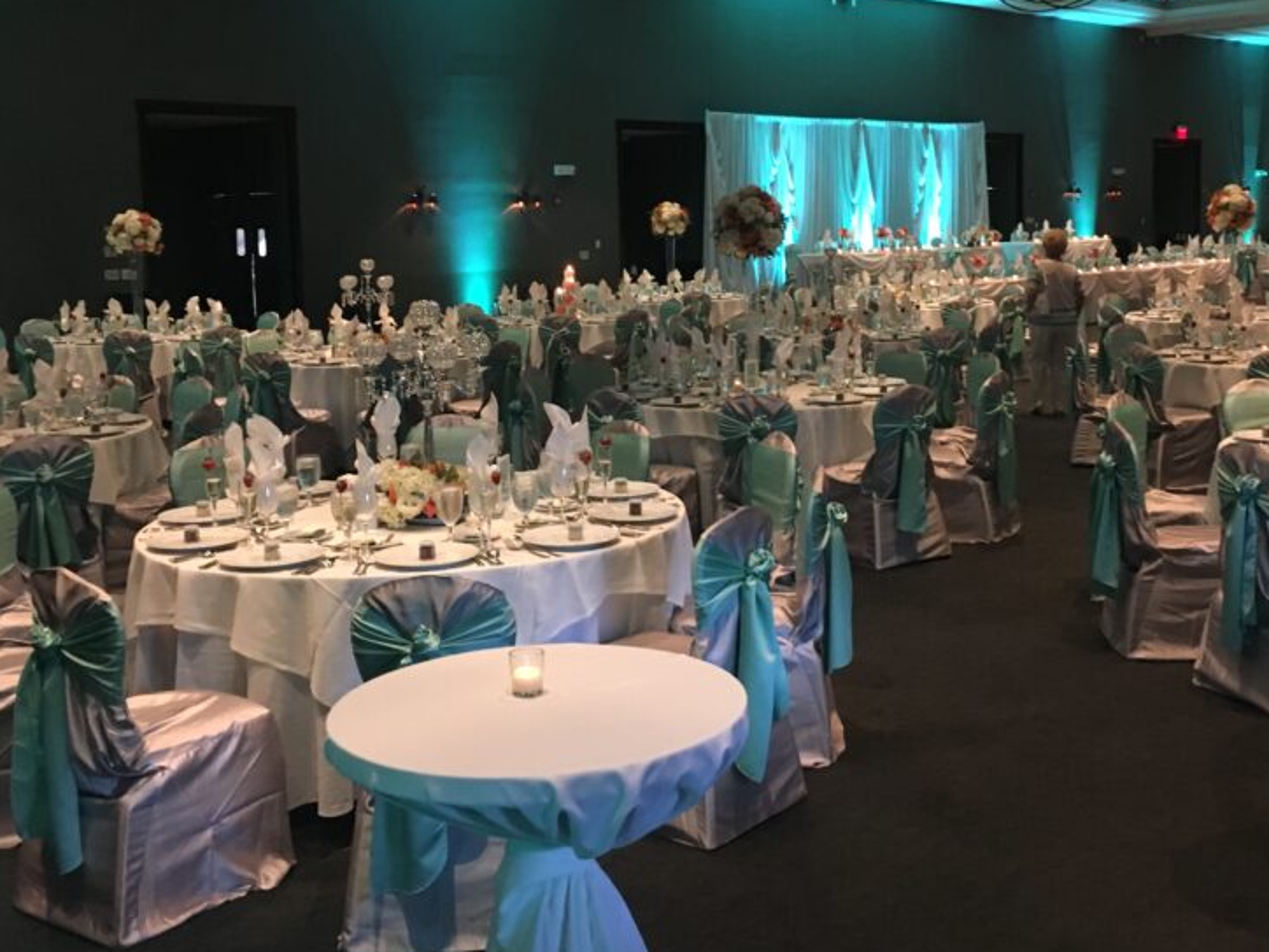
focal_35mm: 41
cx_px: 698
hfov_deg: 45.7
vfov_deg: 34.8
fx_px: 1503
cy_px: 328
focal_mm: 4.15
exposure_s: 1/17
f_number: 2.2
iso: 200
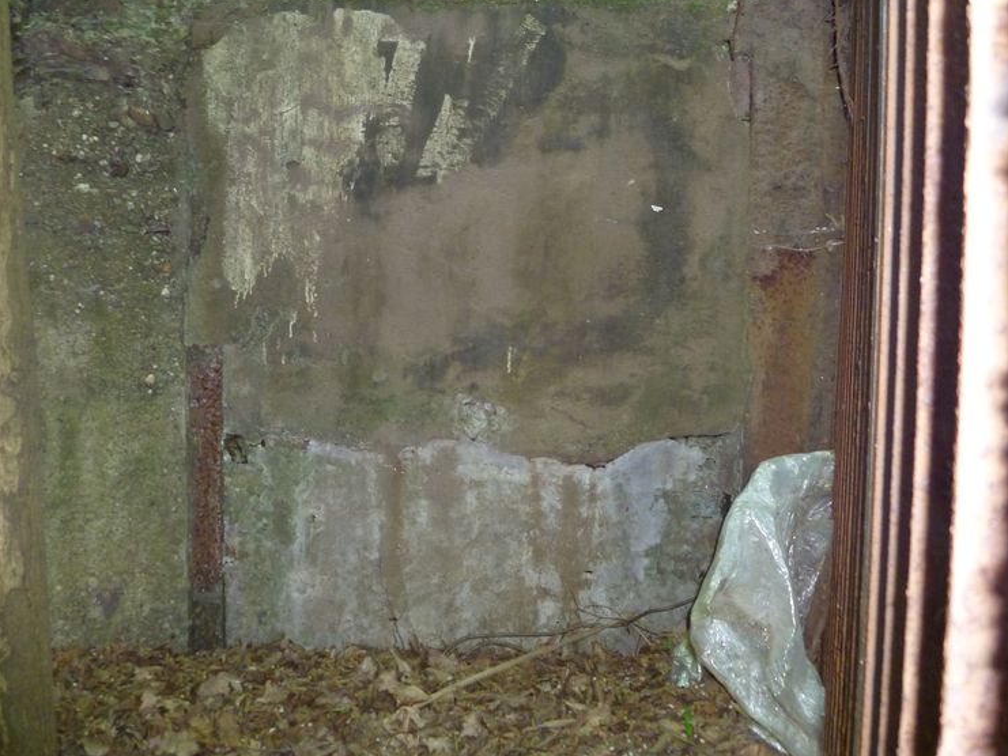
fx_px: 990
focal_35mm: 34
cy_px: 303
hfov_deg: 53.9
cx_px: 501
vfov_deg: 41.6
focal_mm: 5
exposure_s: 1/30
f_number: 2.8
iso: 250
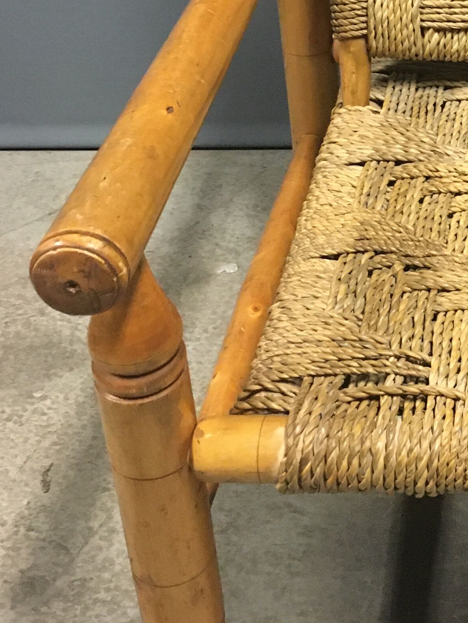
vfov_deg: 25.6
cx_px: 549
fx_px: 1334
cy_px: 79
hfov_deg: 18.9
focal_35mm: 74
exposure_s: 1/17
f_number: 2.2
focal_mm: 4.15
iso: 250
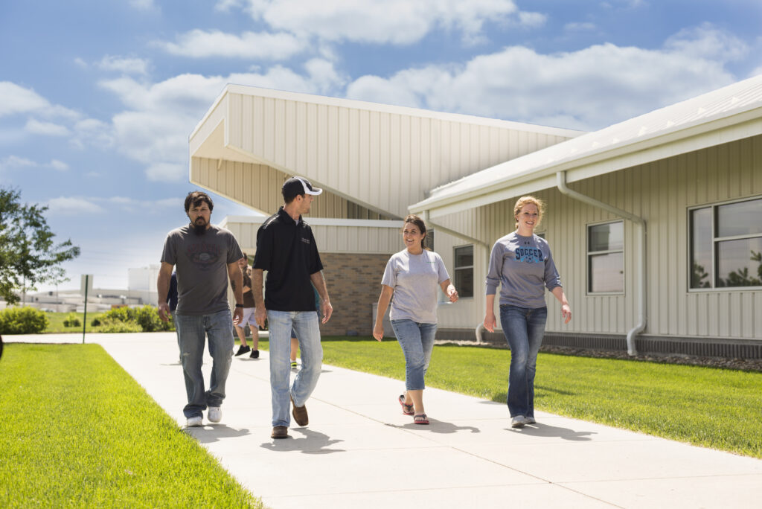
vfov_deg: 27.0
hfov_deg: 39.6
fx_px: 1059
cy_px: 254
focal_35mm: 50
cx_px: 381
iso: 100
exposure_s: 1/1000
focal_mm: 50
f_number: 4
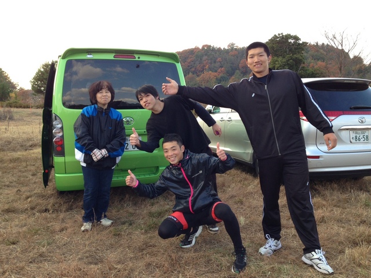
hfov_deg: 55.4
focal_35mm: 33
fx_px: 354
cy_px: 139
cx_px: 186
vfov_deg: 42.9
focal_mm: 4.13
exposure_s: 1/189
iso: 50
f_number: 2.4
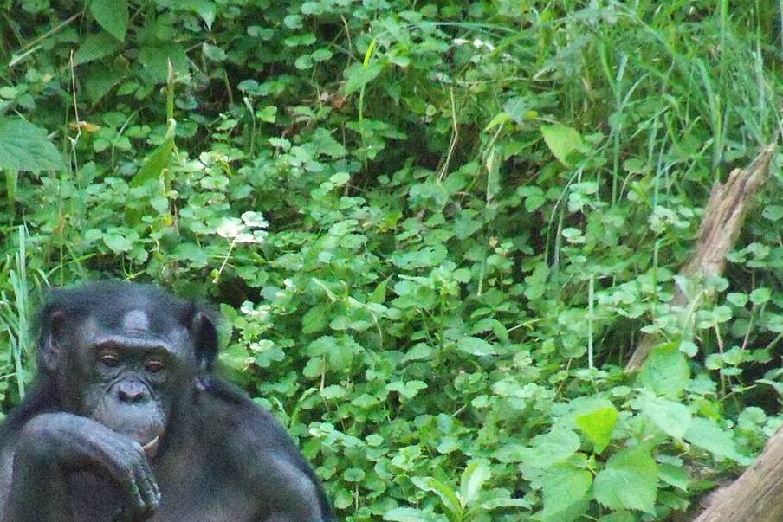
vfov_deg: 2.1
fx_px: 14008
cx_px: 290
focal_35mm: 644
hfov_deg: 3.2
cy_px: 429
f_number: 4.8
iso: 1600
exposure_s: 1/500
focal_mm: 62
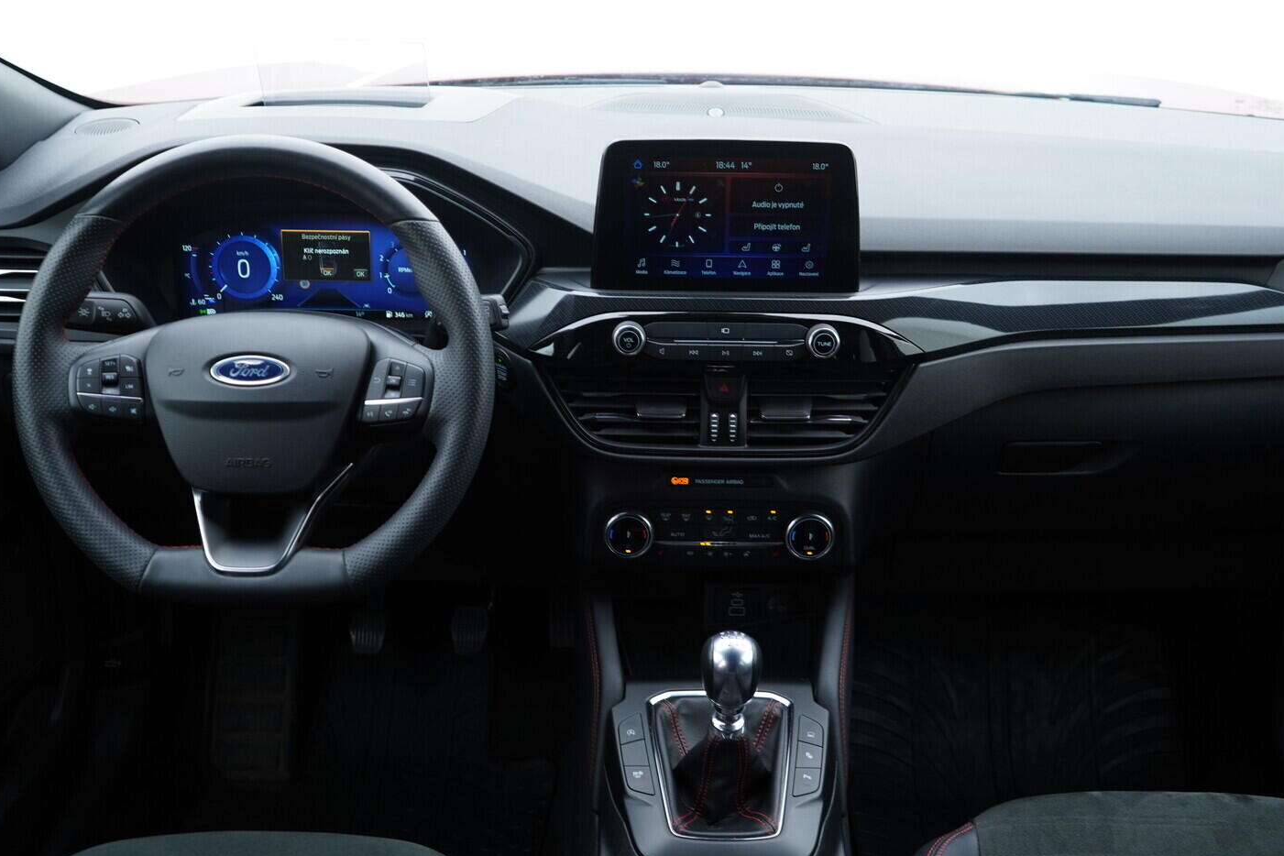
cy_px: 419
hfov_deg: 51.9
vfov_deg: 35.9
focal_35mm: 37
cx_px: 649
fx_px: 1320
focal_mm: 24
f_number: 2.8
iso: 250
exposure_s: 1/40
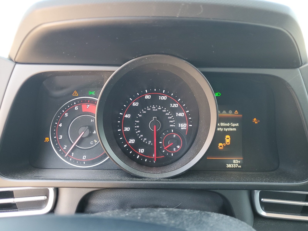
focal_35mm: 26
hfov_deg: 67.3
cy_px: 116
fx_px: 231
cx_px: 154
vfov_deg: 53.1
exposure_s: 1/60.2
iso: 80
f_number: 1.5
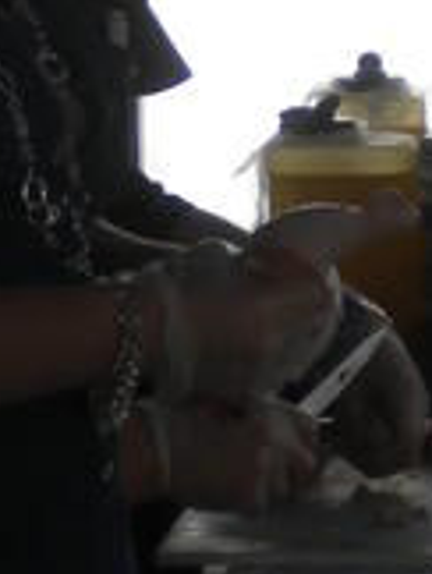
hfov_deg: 7.7
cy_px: 198
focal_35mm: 194
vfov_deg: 10.2
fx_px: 3220
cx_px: 119
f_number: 3.1
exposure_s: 1/132
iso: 80
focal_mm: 6.3
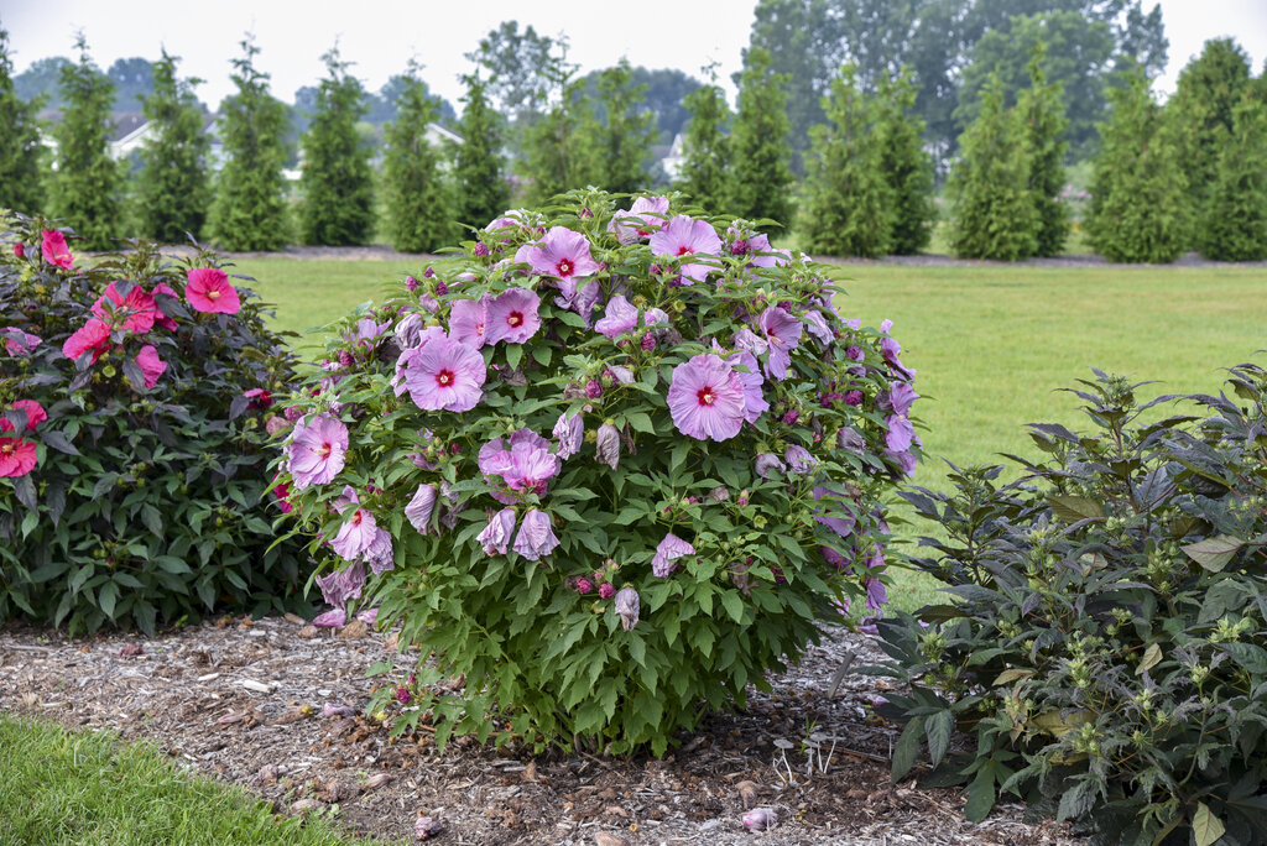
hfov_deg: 30.9
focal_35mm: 65
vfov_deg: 20.9
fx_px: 2289
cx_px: 634
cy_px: 423
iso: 400
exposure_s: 1/160
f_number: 6.3
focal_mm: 65
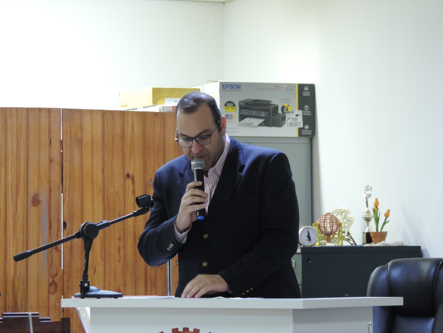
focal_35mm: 185
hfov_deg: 10.7
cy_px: 166
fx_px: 2368
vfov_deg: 8.0
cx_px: 222
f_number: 4.6
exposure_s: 1/8
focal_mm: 33
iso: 800
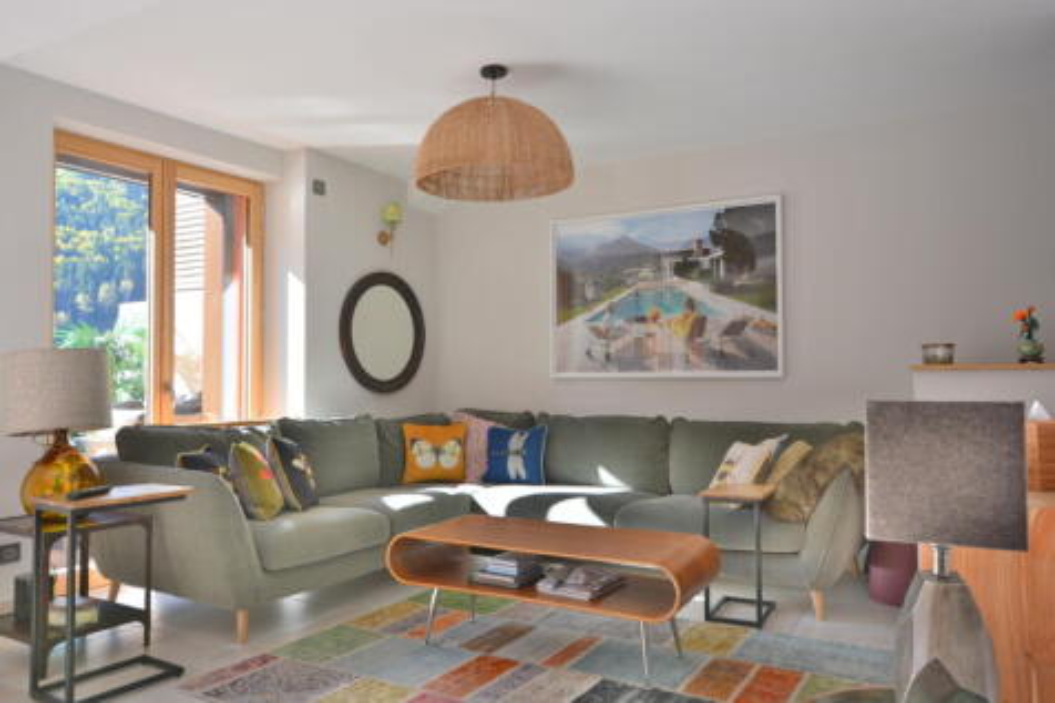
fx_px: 747
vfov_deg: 50.4
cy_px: 352
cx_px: 528
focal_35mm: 26
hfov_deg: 70.5
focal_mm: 17
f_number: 5
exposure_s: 1/100
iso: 200
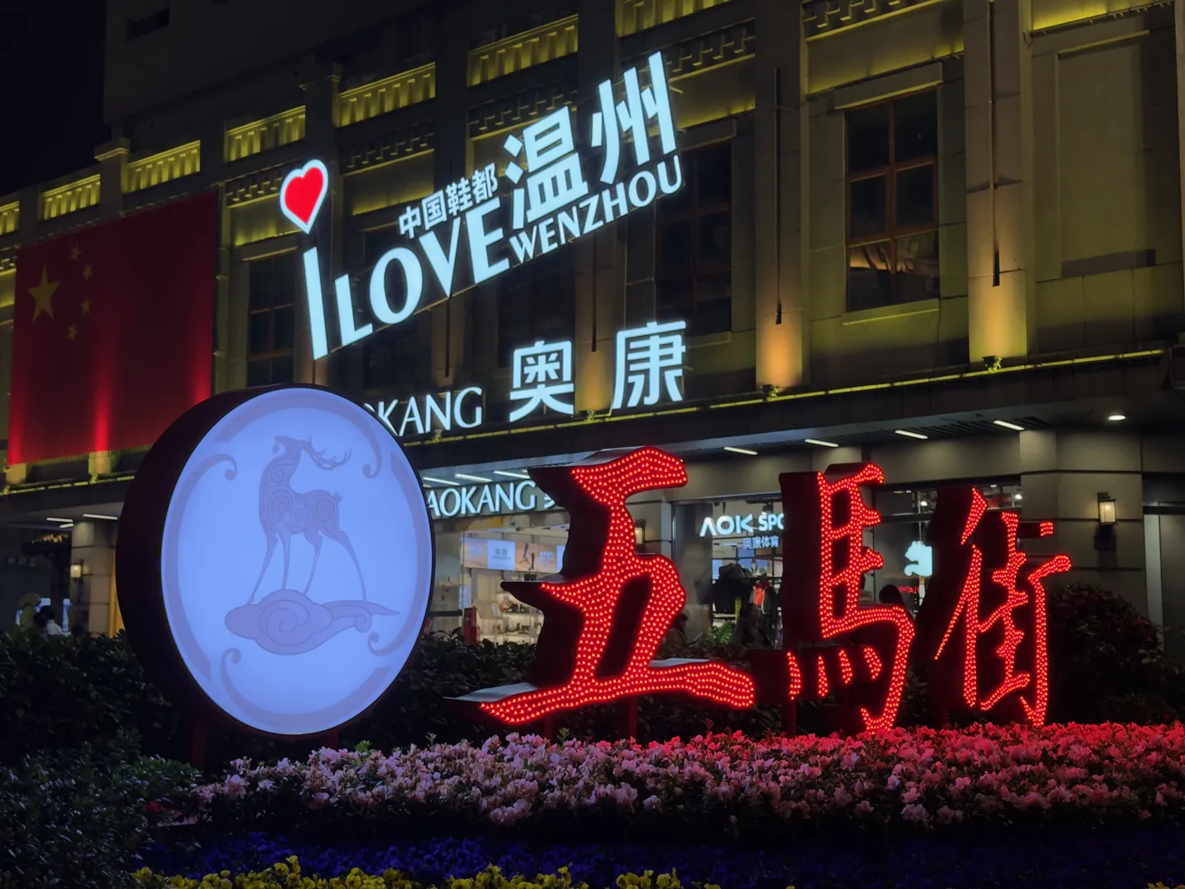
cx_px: 592
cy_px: 444
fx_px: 1643
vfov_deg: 30.3
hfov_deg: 39.7
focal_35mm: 48
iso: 50
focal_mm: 6.76
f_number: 1.78
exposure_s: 1/127
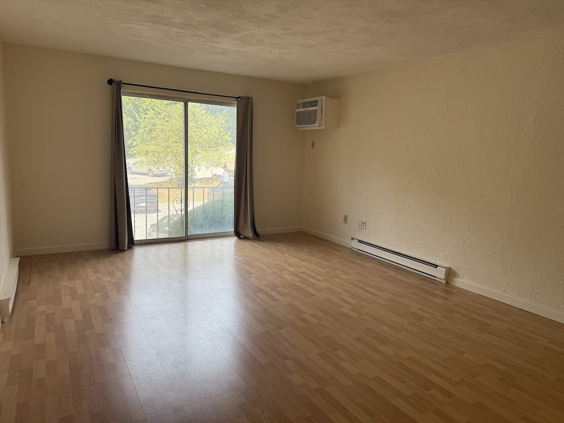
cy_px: 212
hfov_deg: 71.6
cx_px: 282
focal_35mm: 24
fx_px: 391
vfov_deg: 56.8
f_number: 1.78
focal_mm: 6.76
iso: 100
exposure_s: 1/358
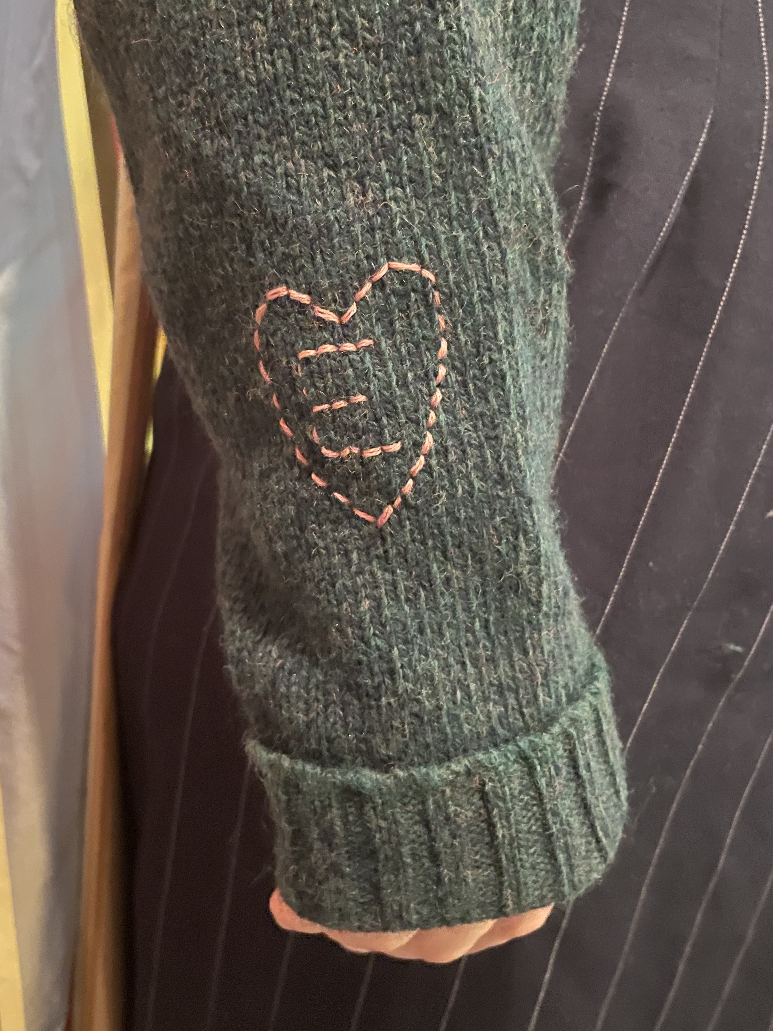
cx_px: 323
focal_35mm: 34
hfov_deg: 41.7
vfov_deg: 53.7
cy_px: 438
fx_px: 1012
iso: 800
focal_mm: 4.2
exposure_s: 1/15
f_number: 1.6
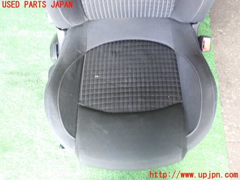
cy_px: 90
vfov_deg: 30.9
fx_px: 326
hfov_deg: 40.4
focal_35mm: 47
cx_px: 120
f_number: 3.1
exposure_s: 1/50
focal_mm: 8.4
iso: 500
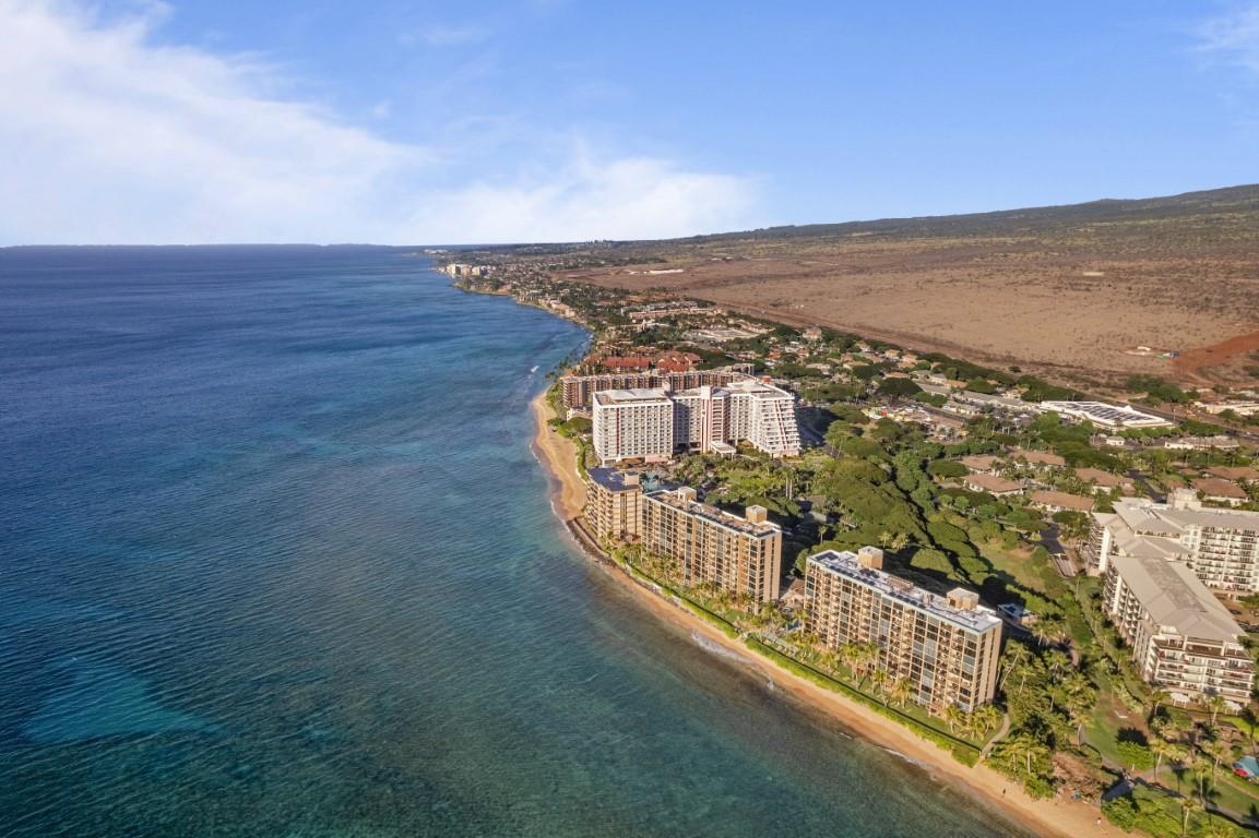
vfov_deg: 57.2
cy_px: 419
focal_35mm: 22
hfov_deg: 78.6
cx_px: 630
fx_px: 769
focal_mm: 8.38
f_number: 2.8
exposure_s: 1/180
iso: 110
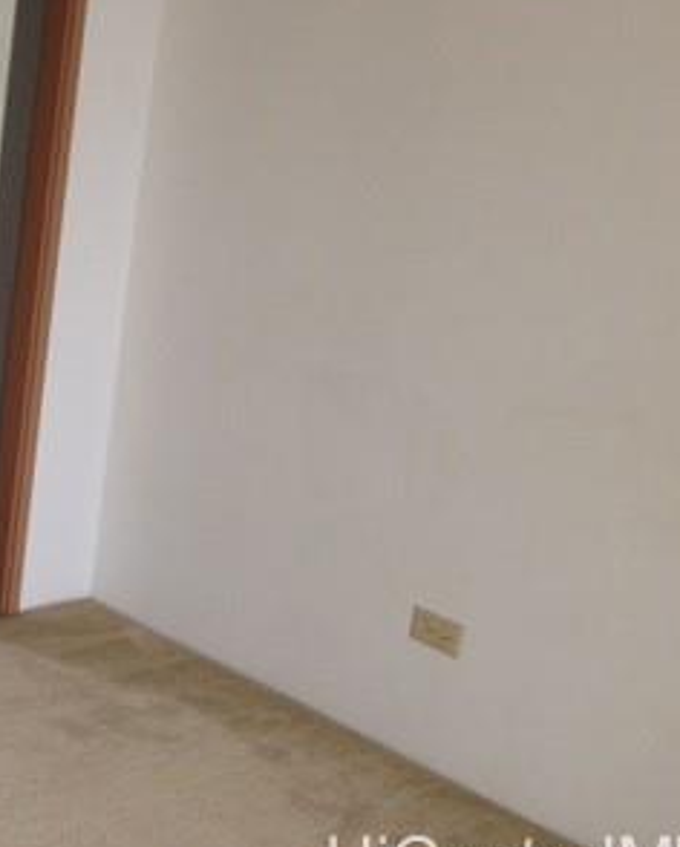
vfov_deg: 26.7
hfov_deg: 20.3
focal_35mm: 70
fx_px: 1757
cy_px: 199
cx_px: -170
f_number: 2.4
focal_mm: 4.12
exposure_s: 1/24
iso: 50
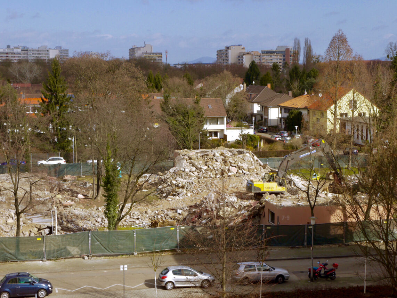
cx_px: 198
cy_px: 149
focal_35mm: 68
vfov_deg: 21.6
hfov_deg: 28.6
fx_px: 780
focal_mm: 34
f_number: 13
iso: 100
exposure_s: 1/100
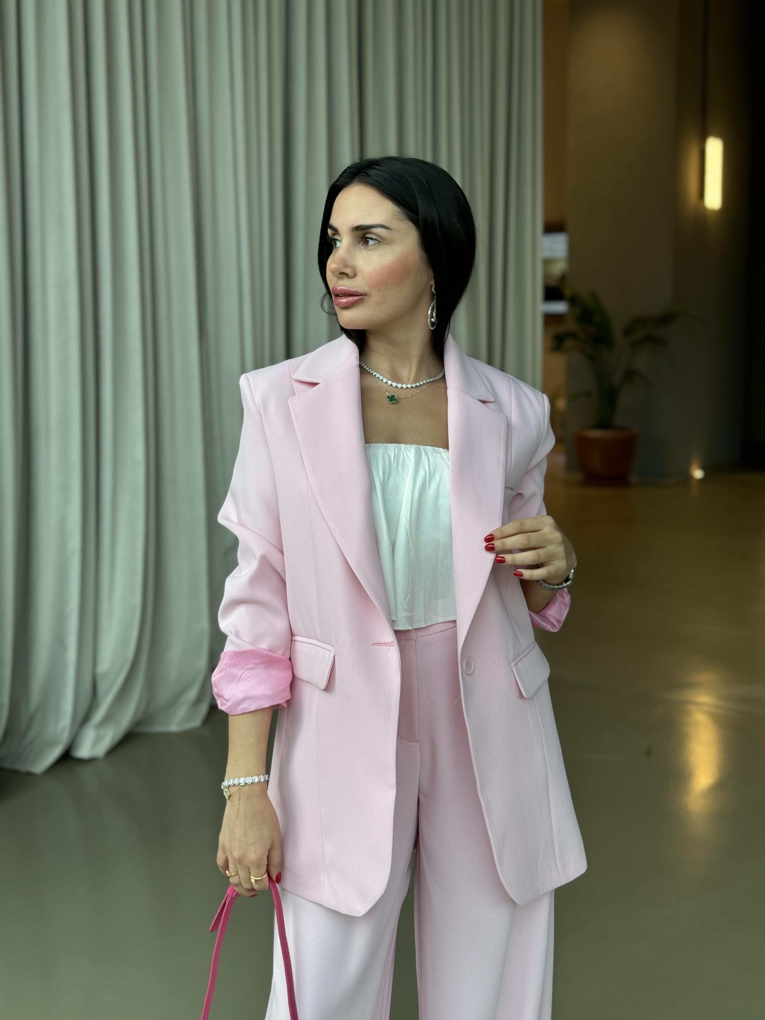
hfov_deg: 30.3
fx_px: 1414
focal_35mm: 48
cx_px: 382
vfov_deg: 39.7
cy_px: 510
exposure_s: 1/172
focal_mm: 6.86
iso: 64
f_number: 1.78
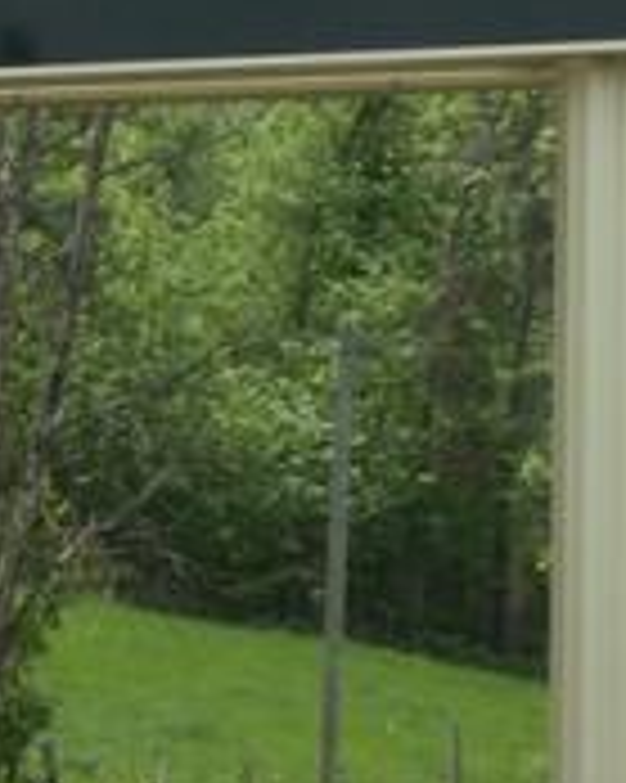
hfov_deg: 3.9
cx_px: 27
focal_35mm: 396
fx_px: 9179
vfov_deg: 4.9
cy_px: -270
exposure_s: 1/125
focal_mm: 17.92
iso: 50
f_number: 7.1
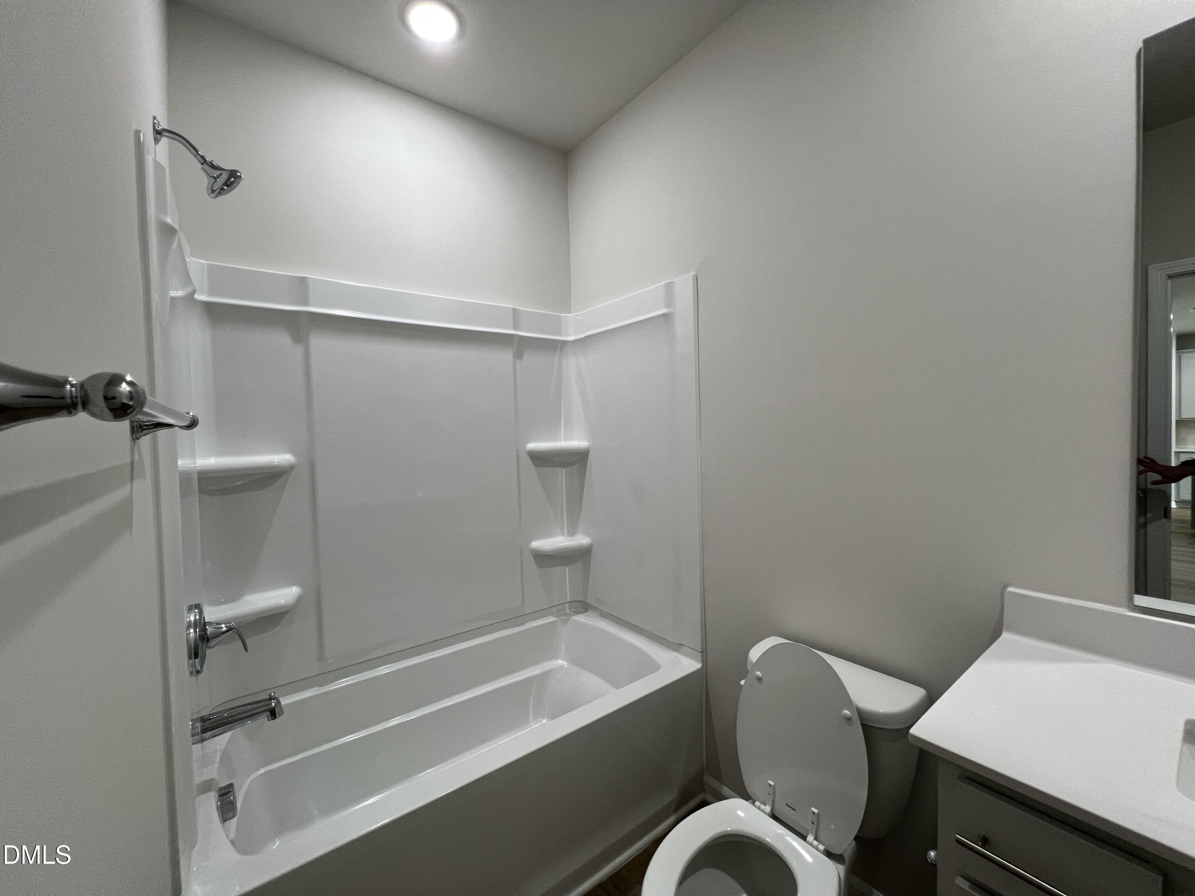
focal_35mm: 13
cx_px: 598
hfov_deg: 106.2
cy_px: 448
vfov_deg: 89.9
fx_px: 449
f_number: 1.8
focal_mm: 1.57
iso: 125
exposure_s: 1/120
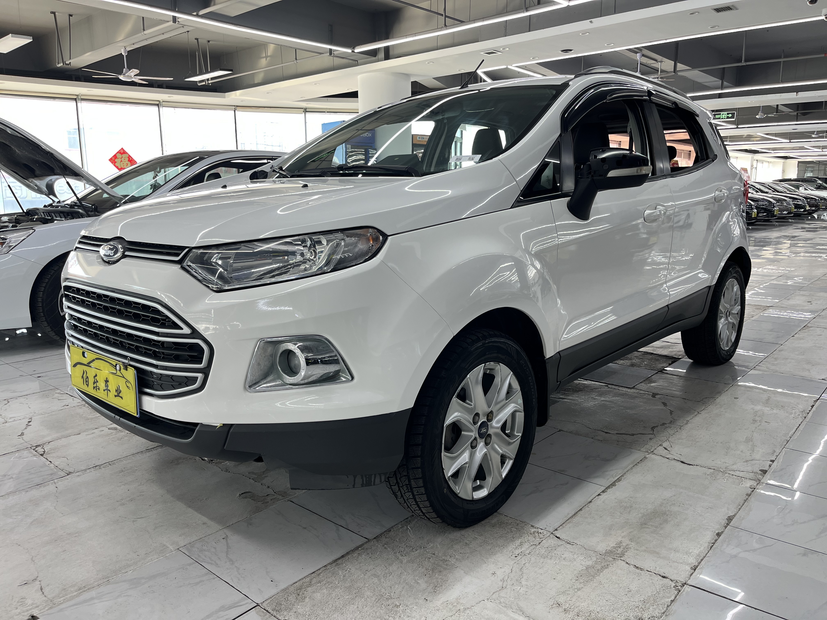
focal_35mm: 26
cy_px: 310
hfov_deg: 67.3
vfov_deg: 53.1
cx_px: 414
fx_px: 621
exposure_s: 1/121
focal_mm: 5.1
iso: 64
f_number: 1.6
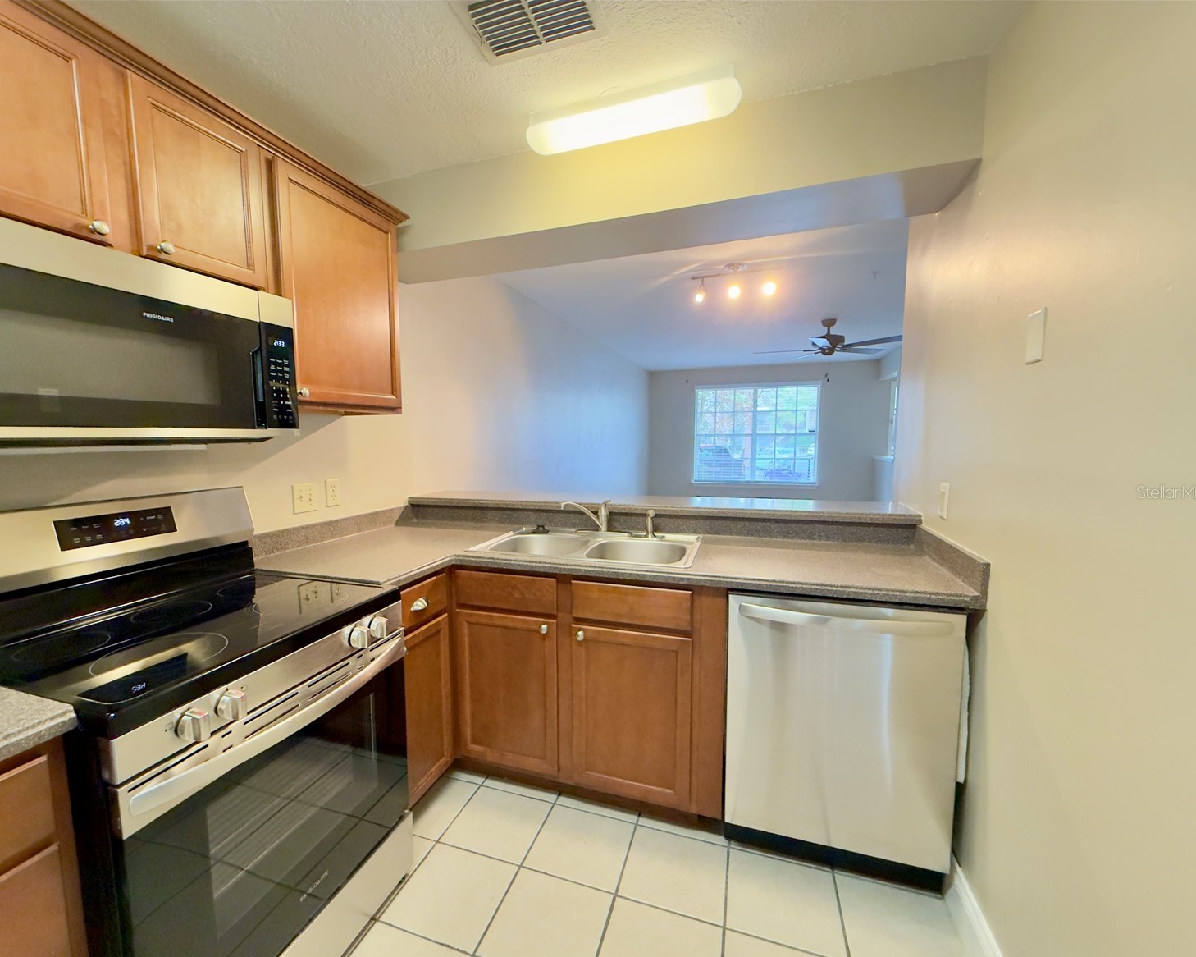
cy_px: 492
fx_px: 531
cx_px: 558
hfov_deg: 96.7
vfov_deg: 84.0
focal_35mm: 15
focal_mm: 2.22
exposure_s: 1/60
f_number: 2.2
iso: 1000
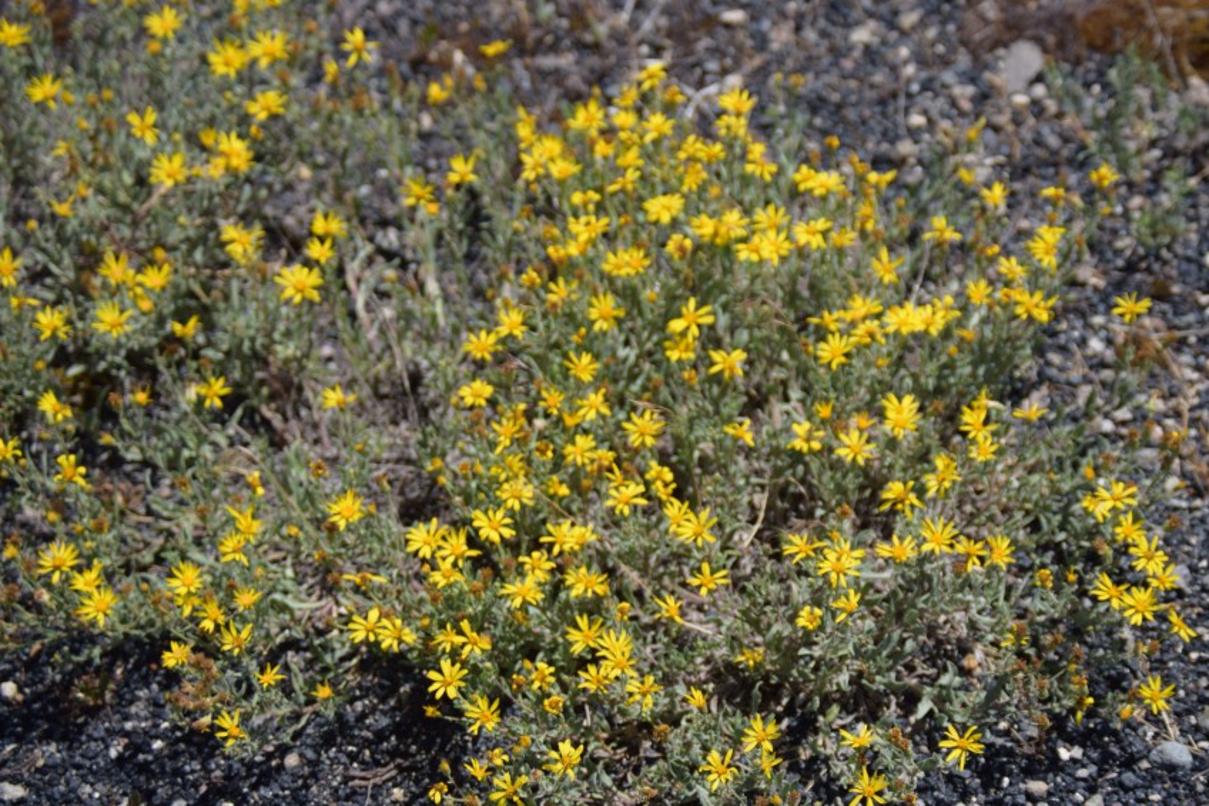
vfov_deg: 13.7
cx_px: 703
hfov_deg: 20.5
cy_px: 419
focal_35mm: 100
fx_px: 3344
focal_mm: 55
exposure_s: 1/2500
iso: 200
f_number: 4
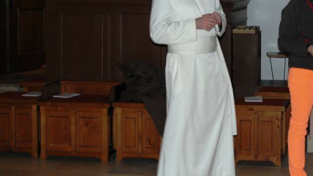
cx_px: 223
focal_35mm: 107
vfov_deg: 11.3
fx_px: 888
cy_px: 26
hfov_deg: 19.9
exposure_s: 1/60
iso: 400
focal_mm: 46
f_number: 5.3
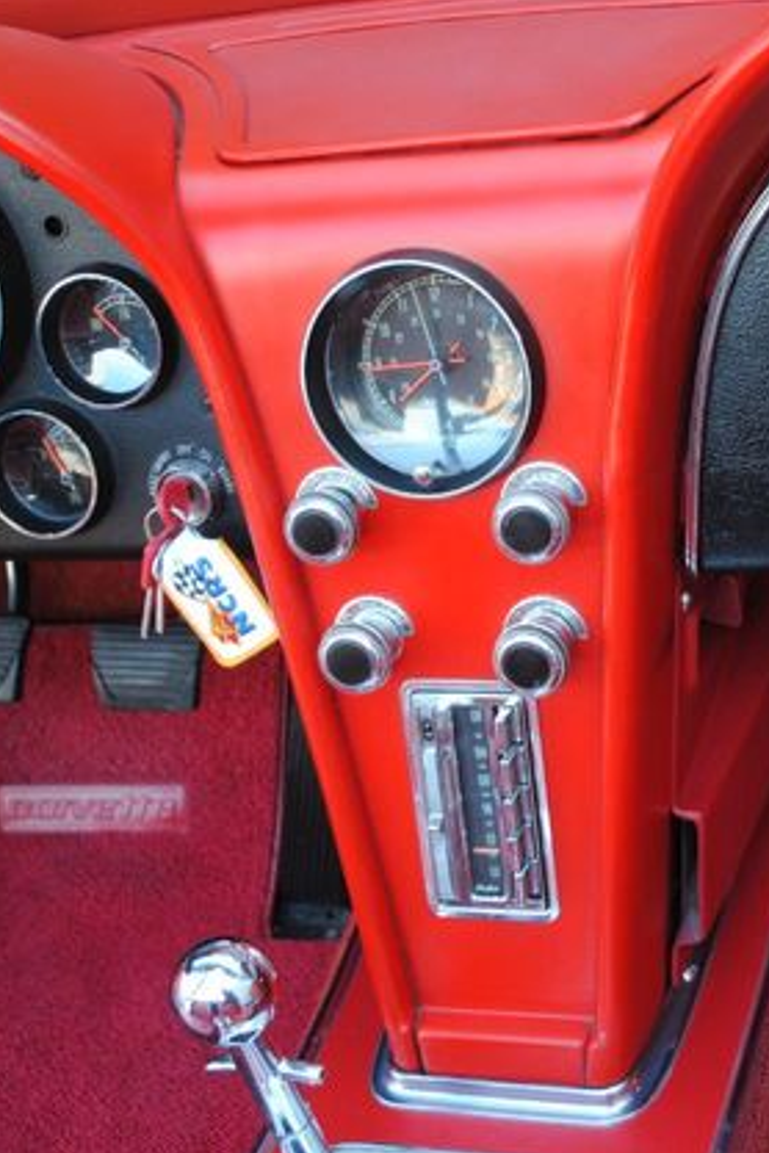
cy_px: 579
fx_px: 1922
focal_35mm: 60
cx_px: 562
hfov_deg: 22.4
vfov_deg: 33.4
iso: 200
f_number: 4.2
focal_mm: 26
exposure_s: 1/40
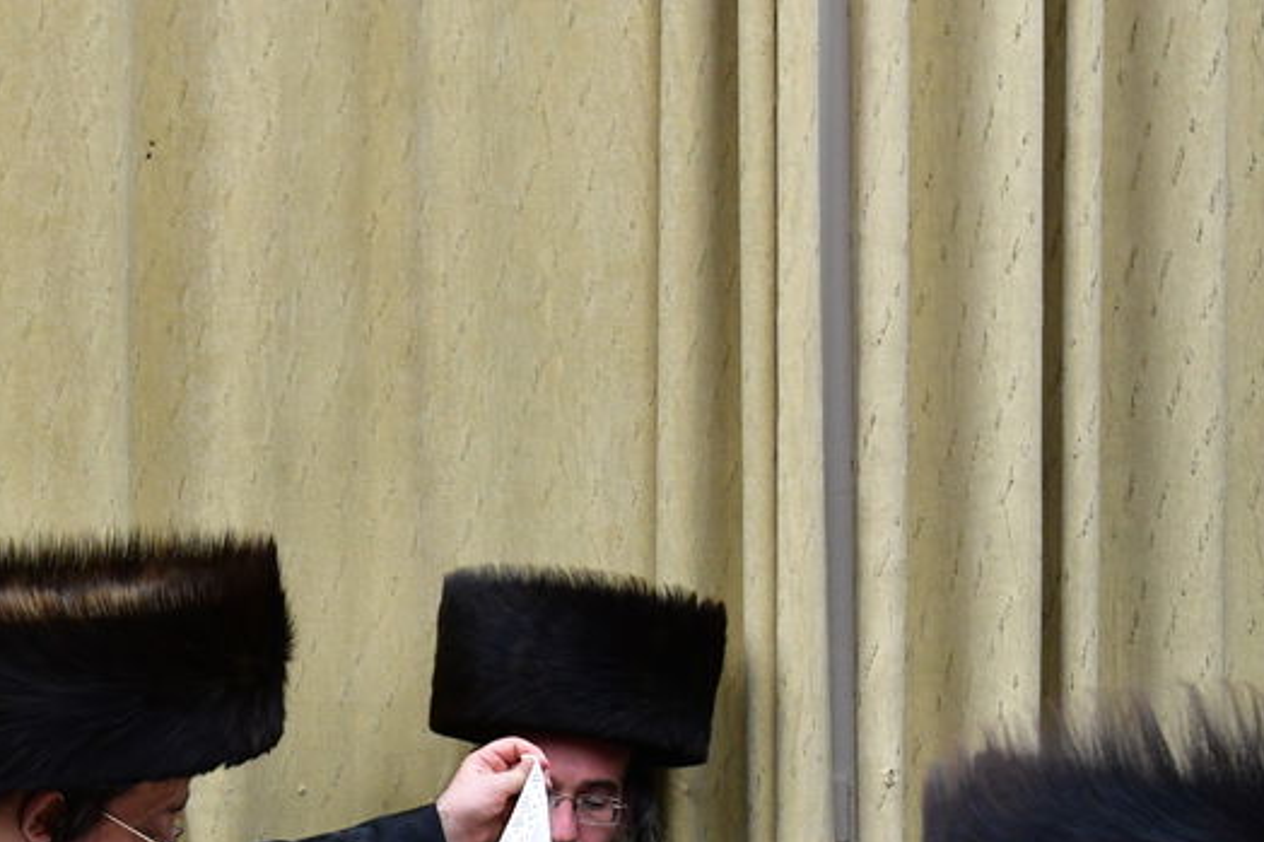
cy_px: 911
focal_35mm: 123
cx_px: 215
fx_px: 4317
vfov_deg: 11.0
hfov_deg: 16.5
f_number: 5.6
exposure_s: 1/100
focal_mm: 46
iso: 2000
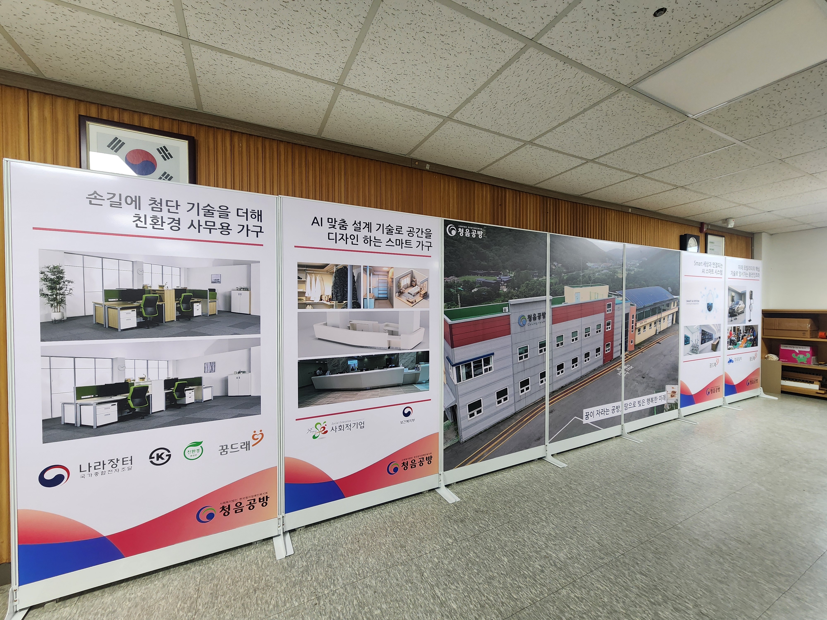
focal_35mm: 13
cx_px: 414
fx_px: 311
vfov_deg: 89.9
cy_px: 310
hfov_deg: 106.2
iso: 200
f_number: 2.2
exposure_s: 1/60
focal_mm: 2.2
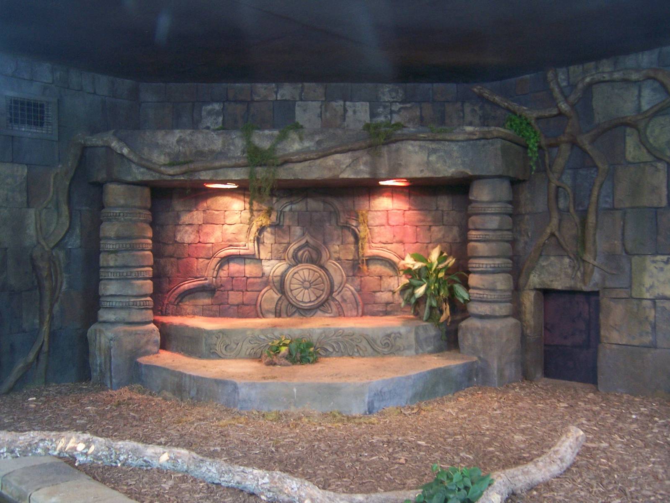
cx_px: 335
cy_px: 252
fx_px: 639
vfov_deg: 42.9
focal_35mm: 33
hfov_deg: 55.4
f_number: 3.4
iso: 140
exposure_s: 1/8
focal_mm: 5.5
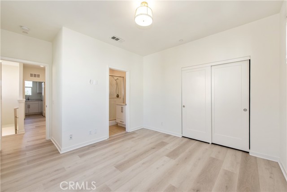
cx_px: 144
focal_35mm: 14
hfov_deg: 104.2
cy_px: 96
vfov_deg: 81.2
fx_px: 112
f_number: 5.6
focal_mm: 14
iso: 560
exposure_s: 1/125
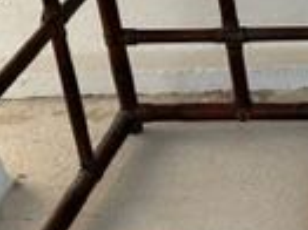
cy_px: 146
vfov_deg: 11.6
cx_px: 522
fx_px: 1129
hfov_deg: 14.1
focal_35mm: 127
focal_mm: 5.7
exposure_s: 1/60
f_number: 1.5
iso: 160
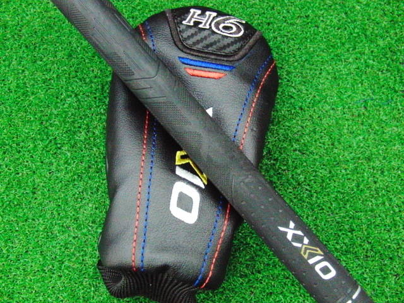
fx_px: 432
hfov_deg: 50.1
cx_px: 202
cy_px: 152
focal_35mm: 37
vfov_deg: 38.7
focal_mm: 6.42
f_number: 3.6
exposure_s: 1/160
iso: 3200
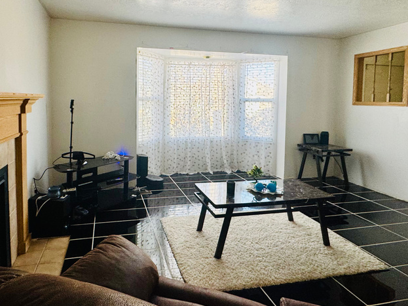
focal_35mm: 23
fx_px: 271
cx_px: 162
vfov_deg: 58.1
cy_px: 113
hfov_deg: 73.1
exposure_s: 1/99
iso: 125
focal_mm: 2.22
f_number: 2.2
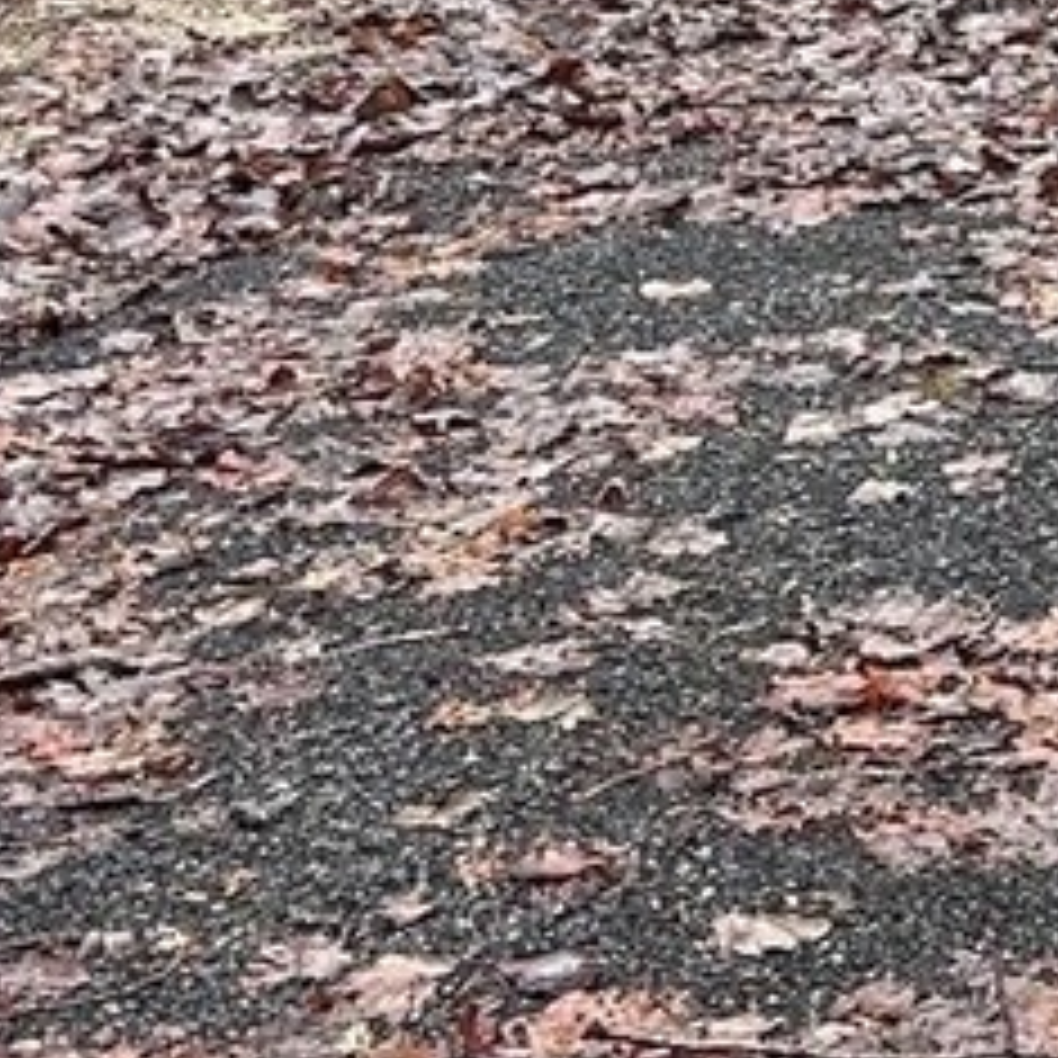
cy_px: 72
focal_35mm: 141
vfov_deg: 12.3
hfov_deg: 11.8
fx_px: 4876
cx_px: 1657
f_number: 1.5
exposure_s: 1/217
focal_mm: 5.7
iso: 40
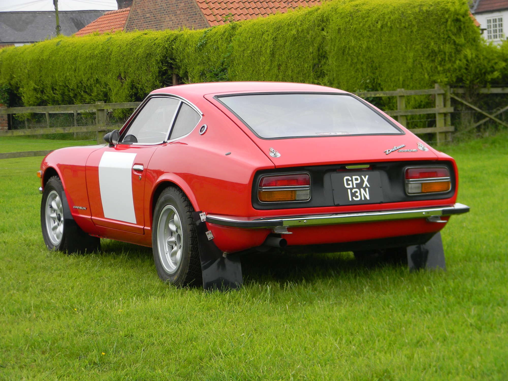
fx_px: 1218
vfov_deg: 17.8
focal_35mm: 83
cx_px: 254
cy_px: 190
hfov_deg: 23.6
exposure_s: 1/103
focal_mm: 15.1
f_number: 4.5
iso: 80
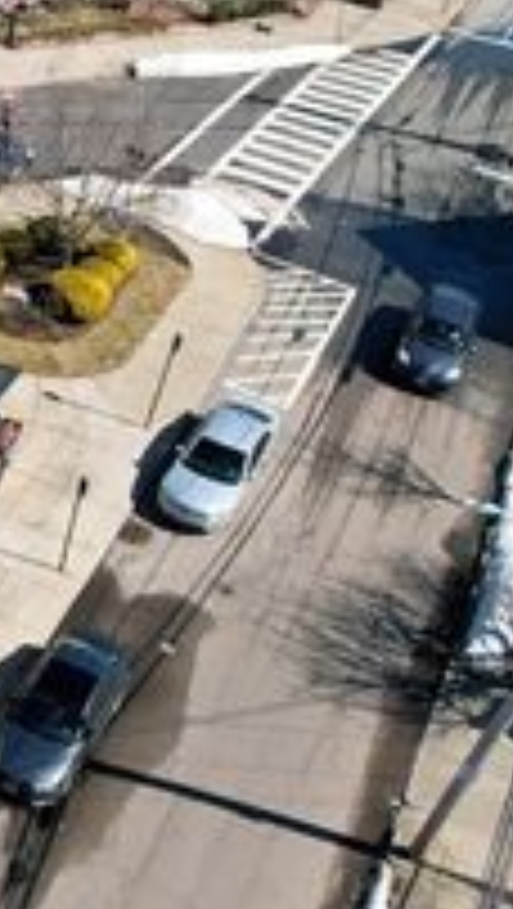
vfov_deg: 36.5
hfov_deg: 17.7
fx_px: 1375
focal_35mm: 57
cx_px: -364
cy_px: 511
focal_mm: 8.38
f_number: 2.8
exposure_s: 1/2500
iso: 200
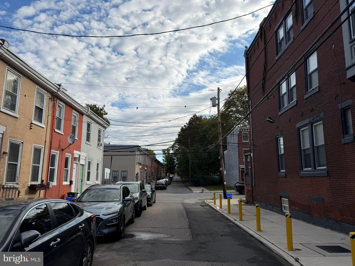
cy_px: 133
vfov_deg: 56.8
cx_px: 178
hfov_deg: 71.6
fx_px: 246
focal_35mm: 24
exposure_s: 1/6711
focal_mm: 6.76
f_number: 1.78
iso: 80
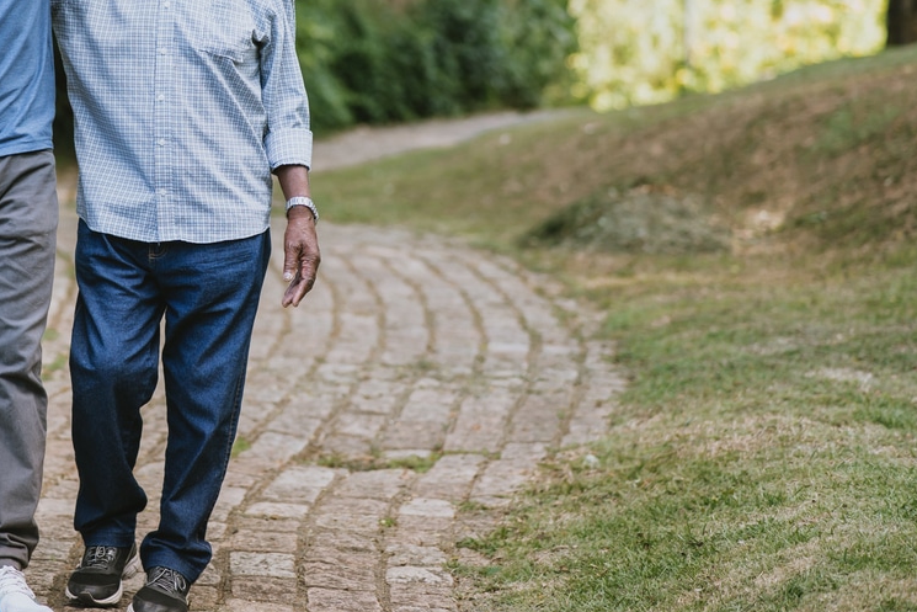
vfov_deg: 9.6
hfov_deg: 14.3
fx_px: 3643
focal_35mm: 143
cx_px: 198
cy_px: 128
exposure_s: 1/320
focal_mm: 85
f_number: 2.2
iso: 200
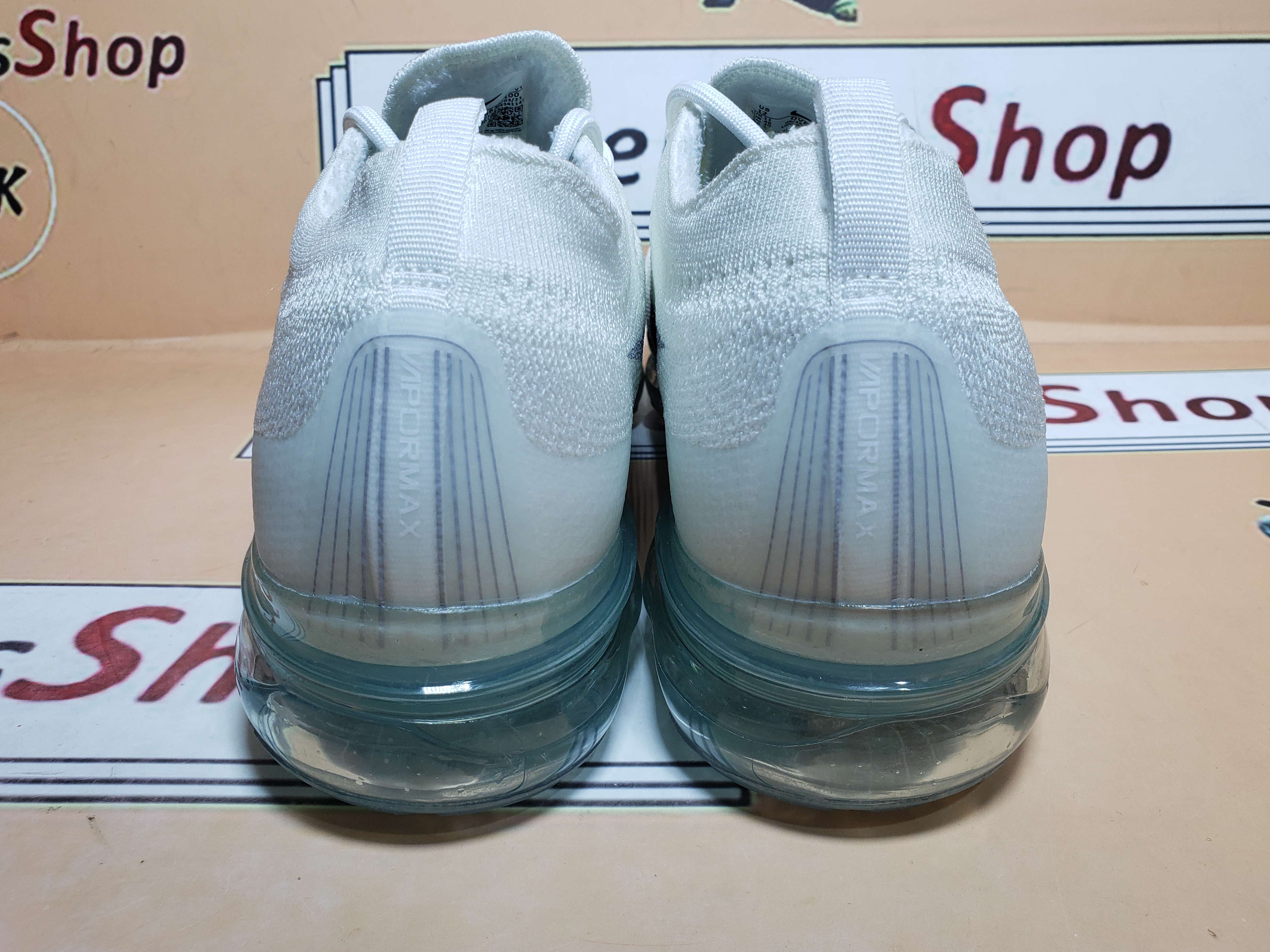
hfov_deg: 65.3
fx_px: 991
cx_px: 628
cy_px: 471
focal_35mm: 27
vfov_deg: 51.4
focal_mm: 4.3
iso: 50
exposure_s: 1/253
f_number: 2.4
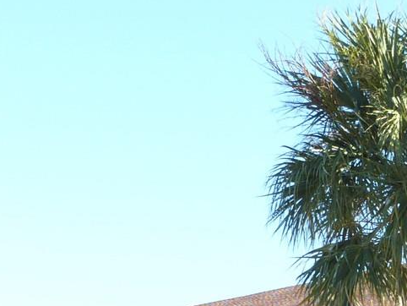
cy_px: 369
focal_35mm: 156
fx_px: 1835
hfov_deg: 12.4
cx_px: 495
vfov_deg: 9.4
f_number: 3.2
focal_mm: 8.5
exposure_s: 1/200
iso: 100
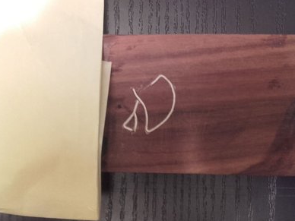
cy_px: 112
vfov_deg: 44.2
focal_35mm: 32
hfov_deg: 56.8
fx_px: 273
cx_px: 148
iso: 170
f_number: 2.2
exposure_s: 1/12
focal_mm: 3.31
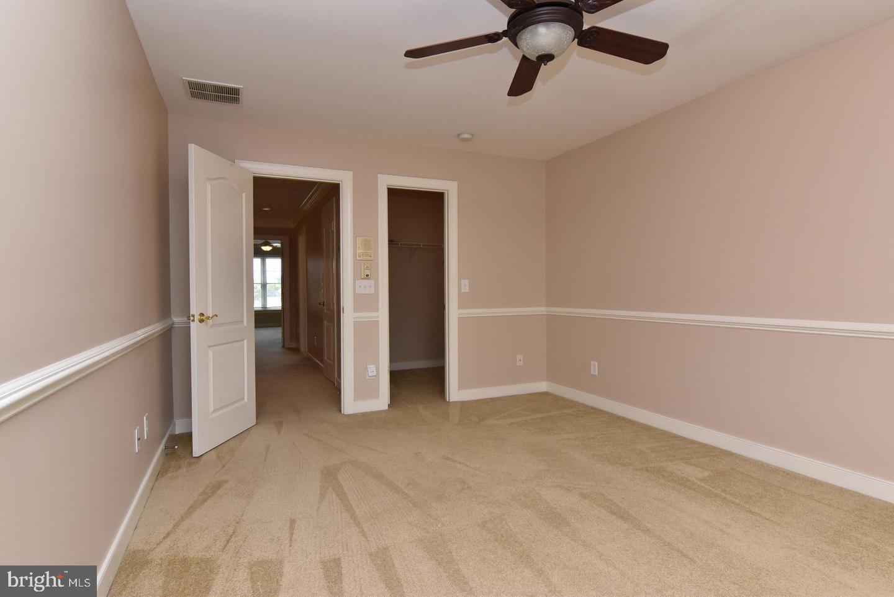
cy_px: 298
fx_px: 447
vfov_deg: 67.5
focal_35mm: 18
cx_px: 447
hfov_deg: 90.0
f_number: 10
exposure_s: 1/100
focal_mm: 12
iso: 800
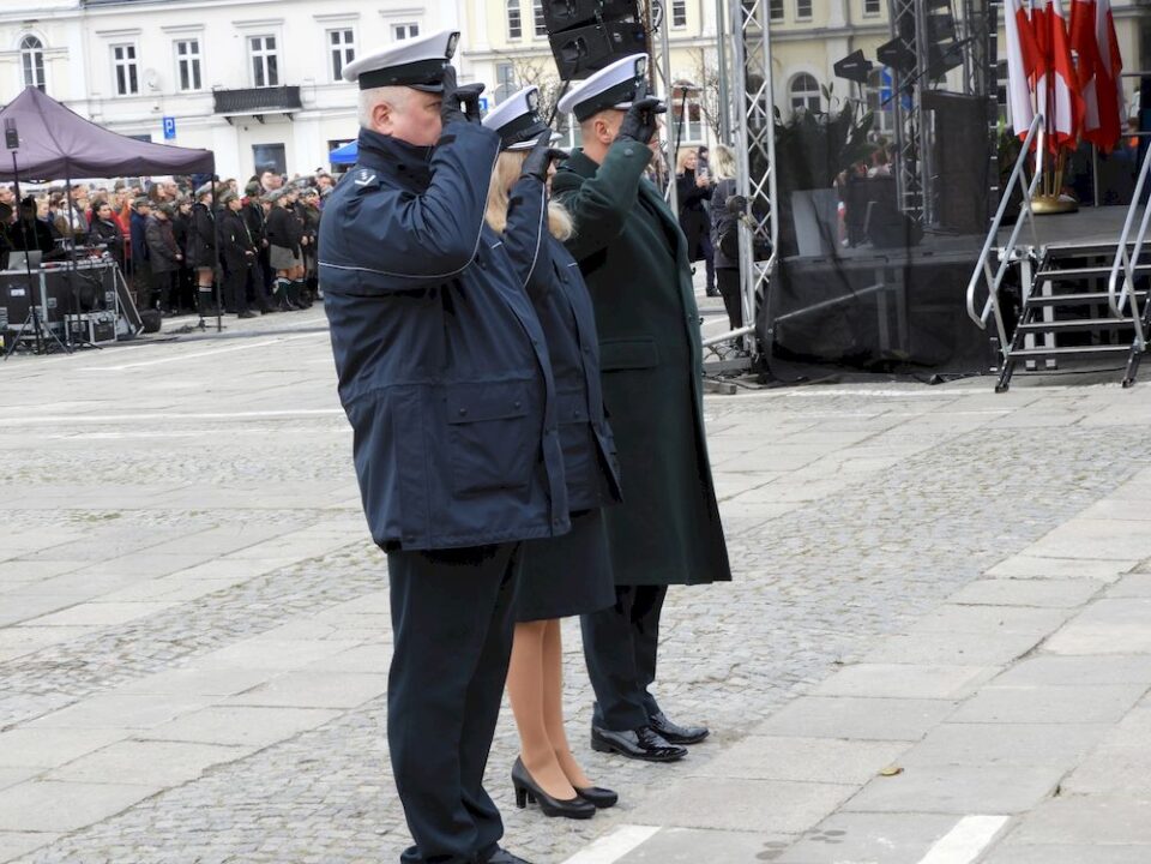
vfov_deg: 17.4
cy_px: 432
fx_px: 2826
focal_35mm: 85
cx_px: 576
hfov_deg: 23.0
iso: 100
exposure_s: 1/60
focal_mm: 15.2
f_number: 4.5
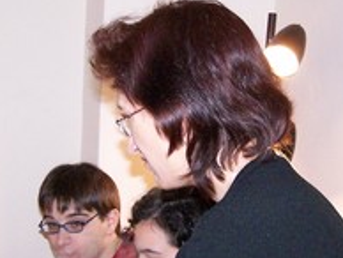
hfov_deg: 22.2
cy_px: 120
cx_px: 184
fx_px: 873
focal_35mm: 88
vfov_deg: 16.8
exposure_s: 1/60
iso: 400
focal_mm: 6.3
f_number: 2.8
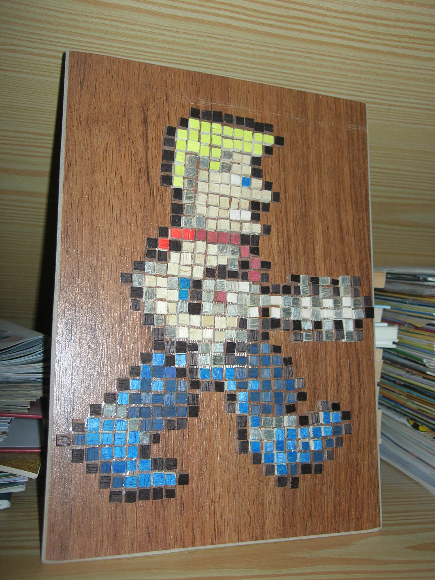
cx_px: 218
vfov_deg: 49.0
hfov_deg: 37.7
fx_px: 637
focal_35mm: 38
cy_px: 290
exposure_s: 1/60.1
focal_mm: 7.8
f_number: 2.8
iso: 64
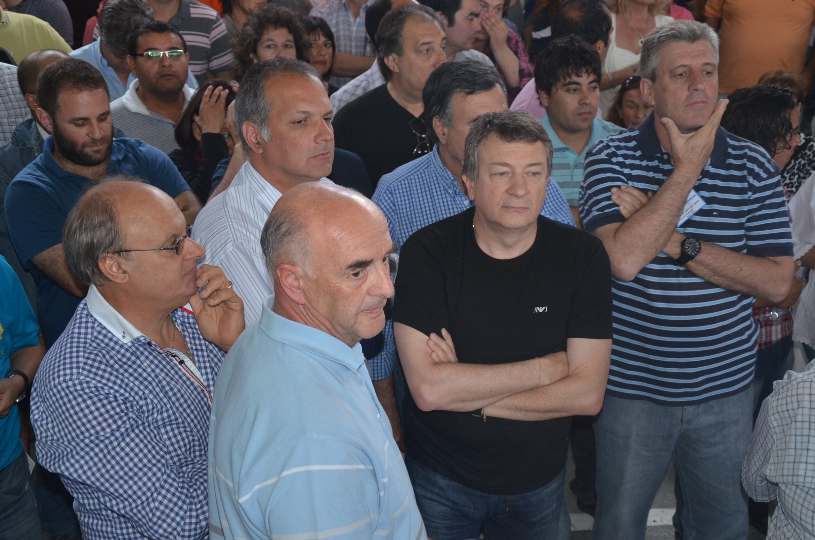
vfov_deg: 23.7
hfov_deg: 35.1
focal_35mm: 57
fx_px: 1288
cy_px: 270
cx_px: 408
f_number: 5
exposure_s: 1/60
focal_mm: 38
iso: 1000
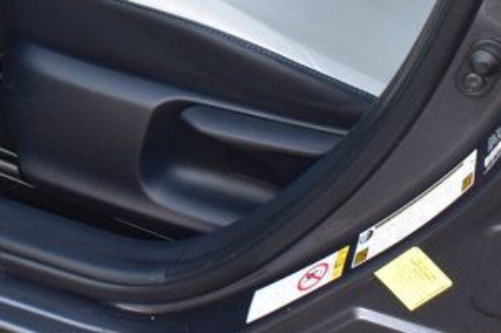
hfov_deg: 17.4
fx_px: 1558
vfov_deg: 11.8
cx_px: -95
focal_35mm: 112
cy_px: -121
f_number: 6.3
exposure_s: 1/20
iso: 400
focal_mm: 22
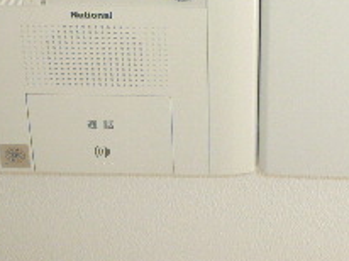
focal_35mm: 87
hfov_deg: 22.1
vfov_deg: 16.2
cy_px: -66
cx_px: 303
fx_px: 876
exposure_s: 1/60
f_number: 2.8
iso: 100
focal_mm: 4.6
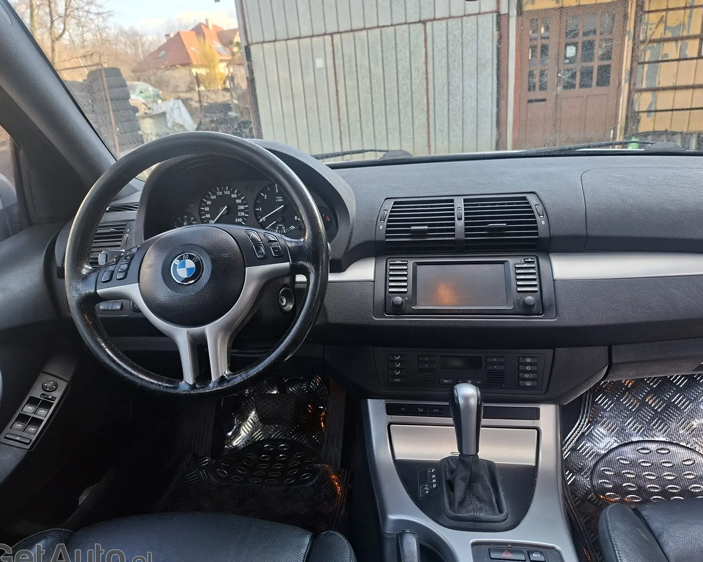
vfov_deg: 56.8
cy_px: 293
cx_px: 336
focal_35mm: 25
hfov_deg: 68.1
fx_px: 520
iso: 50
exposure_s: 1/102
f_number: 1.8
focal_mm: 5.54
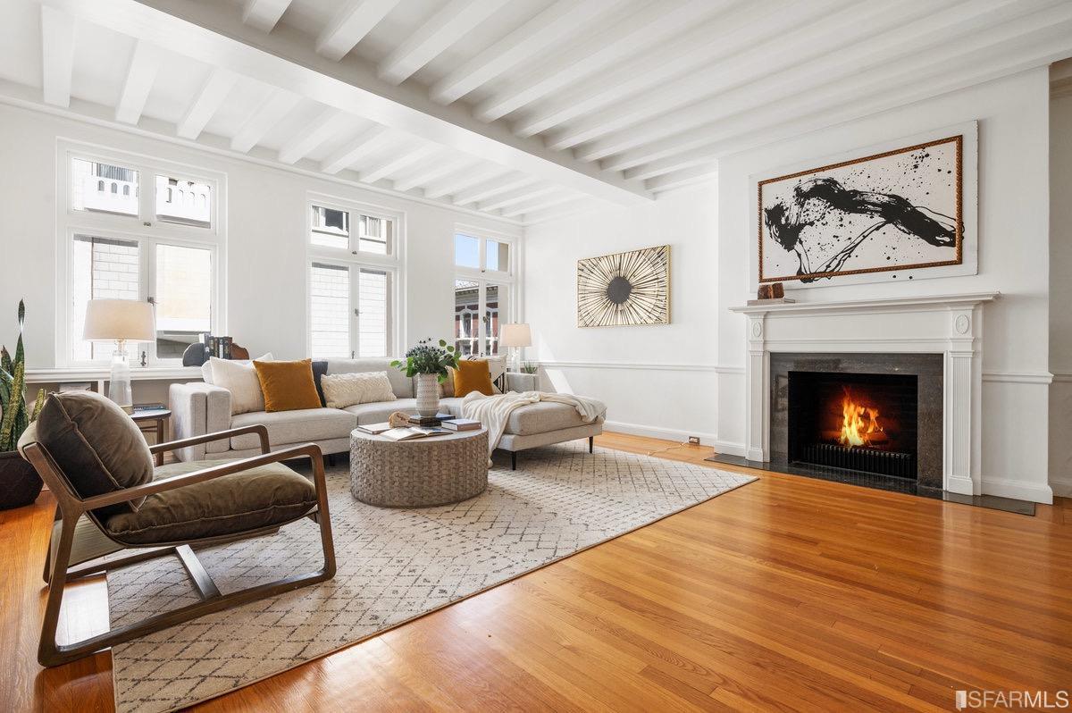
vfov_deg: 72.0
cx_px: 536
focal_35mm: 16
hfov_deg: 95.0
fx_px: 491
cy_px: 356
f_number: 9
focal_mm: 16.5
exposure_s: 1/13
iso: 400
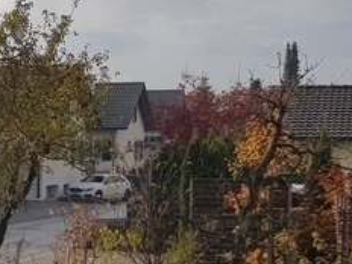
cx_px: 27
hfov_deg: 16.9
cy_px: 262
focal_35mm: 115
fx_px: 1169
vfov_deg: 12.7
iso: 40
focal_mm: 4.2
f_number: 1.7
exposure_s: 1/3928
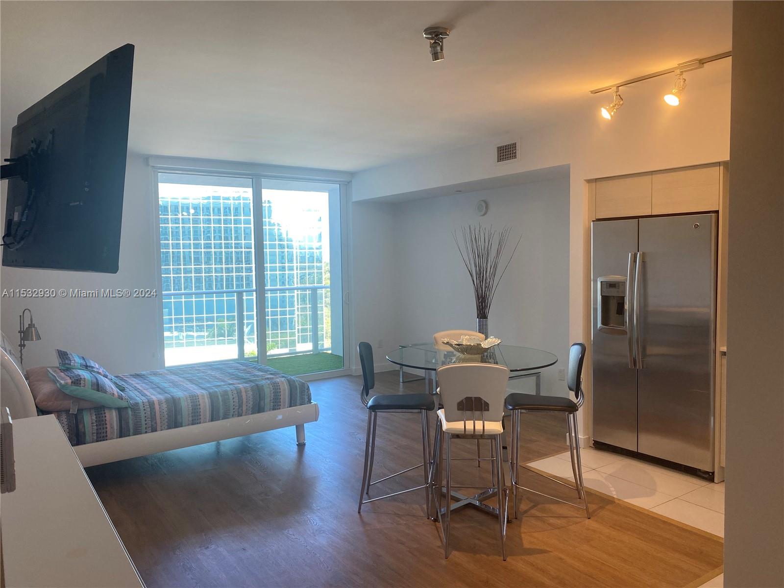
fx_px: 589
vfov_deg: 53.1
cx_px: 392
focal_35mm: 26
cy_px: 294
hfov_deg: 67.3
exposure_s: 1/120
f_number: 1.8
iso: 80
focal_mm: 4.25
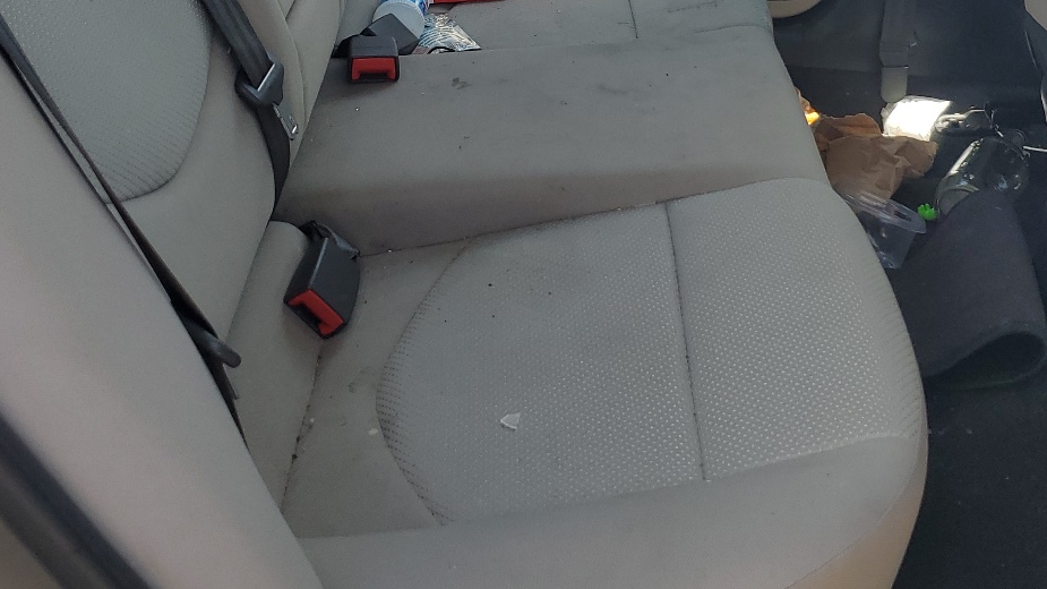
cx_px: 660
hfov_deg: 41.8
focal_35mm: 49
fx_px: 1360
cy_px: 48
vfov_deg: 23.7
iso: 50
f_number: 1.5
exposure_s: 1/833
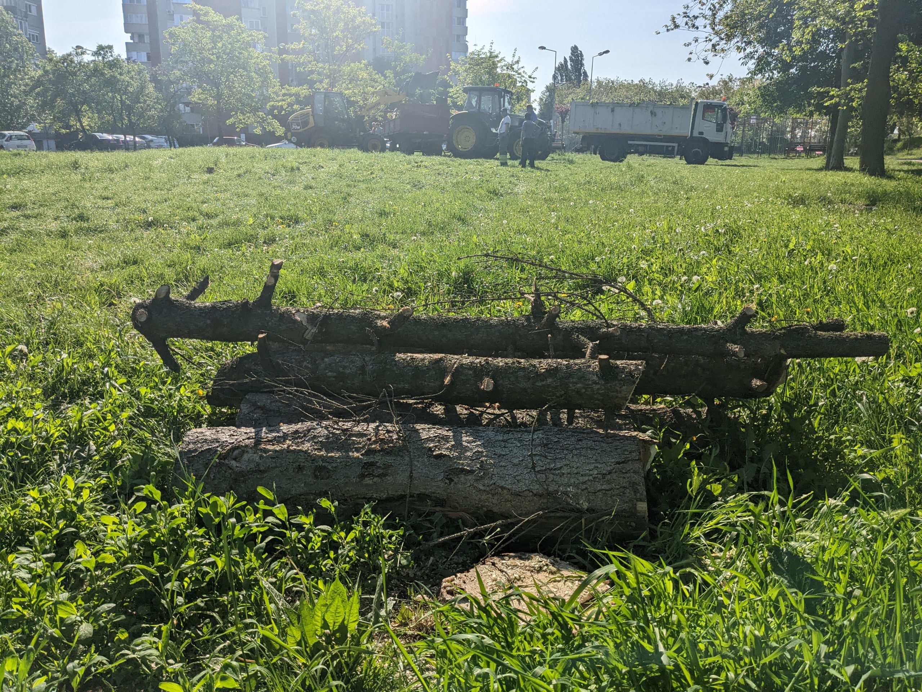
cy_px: 346
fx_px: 719
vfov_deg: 51.4
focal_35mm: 27
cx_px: 461
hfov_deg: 65.3
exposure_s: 1/4695
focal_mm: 4.38
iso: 54
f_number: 1.73
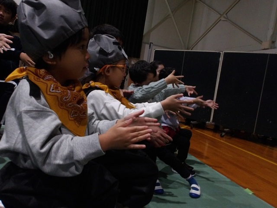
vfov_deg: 51.4
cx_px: 138
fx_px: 216
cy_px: 104
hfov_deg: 65.3
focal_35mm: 27
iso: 800
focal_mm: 4.9
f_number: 3
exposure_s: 1/60
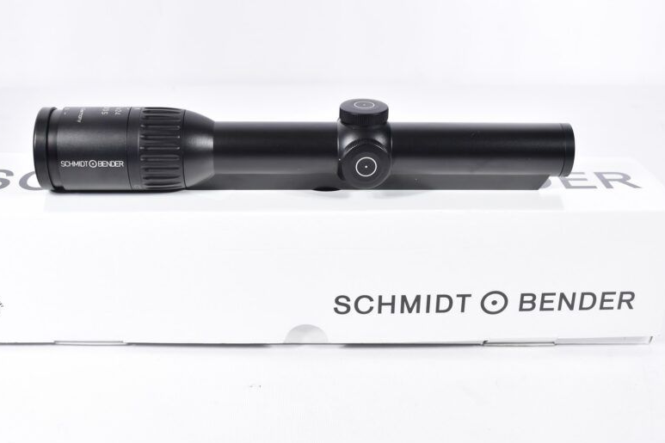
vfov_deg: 27.2
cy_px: 225
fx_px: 917
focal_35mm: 50
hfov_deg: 39.8
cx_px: 291
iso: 640
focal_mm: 25
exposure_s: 1/40
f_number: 5
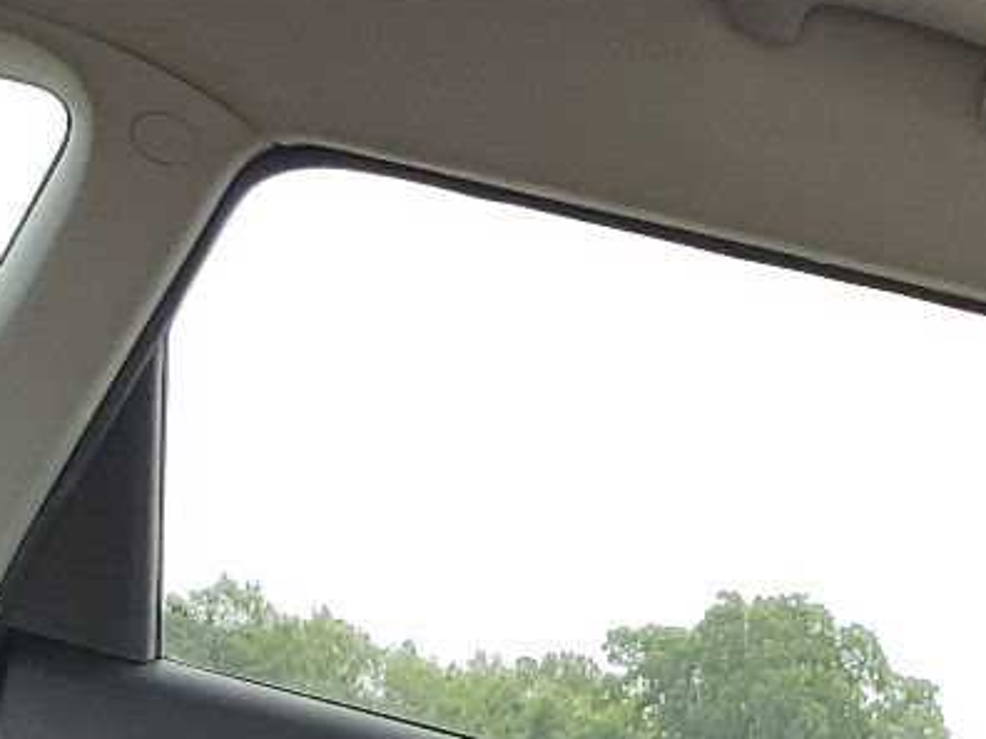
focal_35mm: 105
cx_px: 864
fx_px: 2991
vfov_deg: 12.4
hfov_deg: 18.4
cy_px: 1476
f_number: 1.5
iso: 50
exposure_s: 1/233
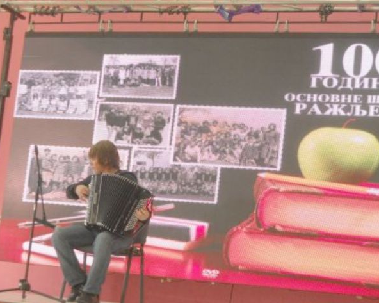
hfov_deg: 20.2
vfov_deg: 16.2
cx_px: 198
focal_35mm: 95
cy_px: 150
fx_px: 1065
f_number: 4.8
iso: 200
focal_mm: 14.9
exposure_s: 1/60
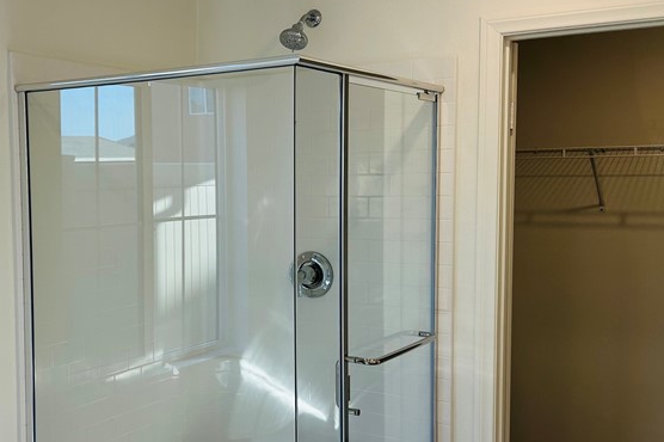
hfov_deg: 41.6
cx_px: 171
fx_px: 848
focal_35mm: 46
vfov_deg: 29.2
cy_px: 251
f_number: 1.78
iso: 80
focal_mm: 6.86
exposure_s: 1/267
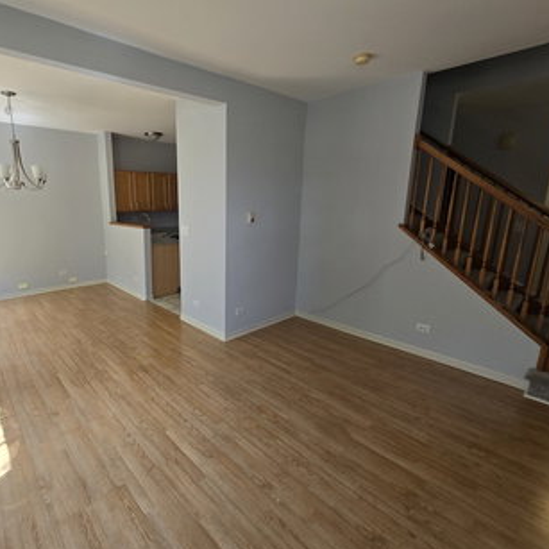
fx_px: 287
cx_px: 203
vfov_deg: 87.4
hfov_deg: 85.6
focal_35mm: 16
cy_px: 272
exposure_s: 1/142
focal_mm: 2.2
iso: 50
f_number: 2.2
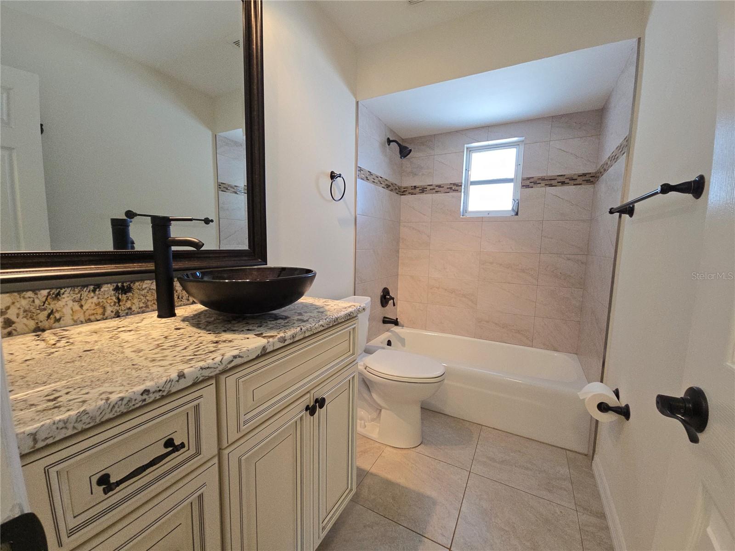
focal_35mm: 13
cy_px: 276
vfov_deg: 89.9
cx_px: 368
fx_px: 276
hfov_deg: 106.2
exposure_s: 1/60
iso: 125
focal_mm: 2.2
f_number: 2.2
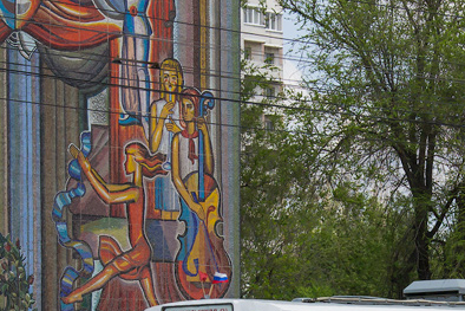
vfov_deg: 6.7
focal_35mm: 206
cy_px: 268
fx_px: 2655
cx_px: 387
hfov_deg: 10.0
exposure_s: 1/1600
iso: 400
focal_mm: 45
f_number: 8
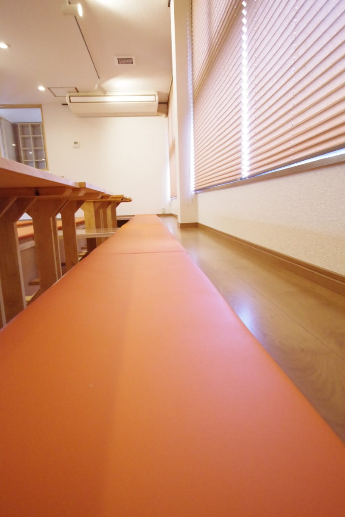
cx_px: 172
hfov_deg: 56.1
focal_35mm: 22
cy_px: 258
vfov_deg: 77.3
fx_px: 323
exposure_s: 1/30
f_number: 4.5
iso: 6400
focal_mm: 15
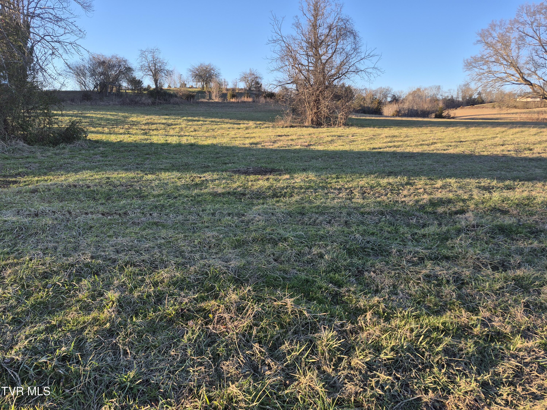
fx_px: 363
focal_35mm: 23
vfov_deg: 58.9
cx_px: 274
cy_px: 205
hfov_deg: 73.9
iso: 25
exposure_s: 1/423
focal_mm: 5.4
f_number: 1.8
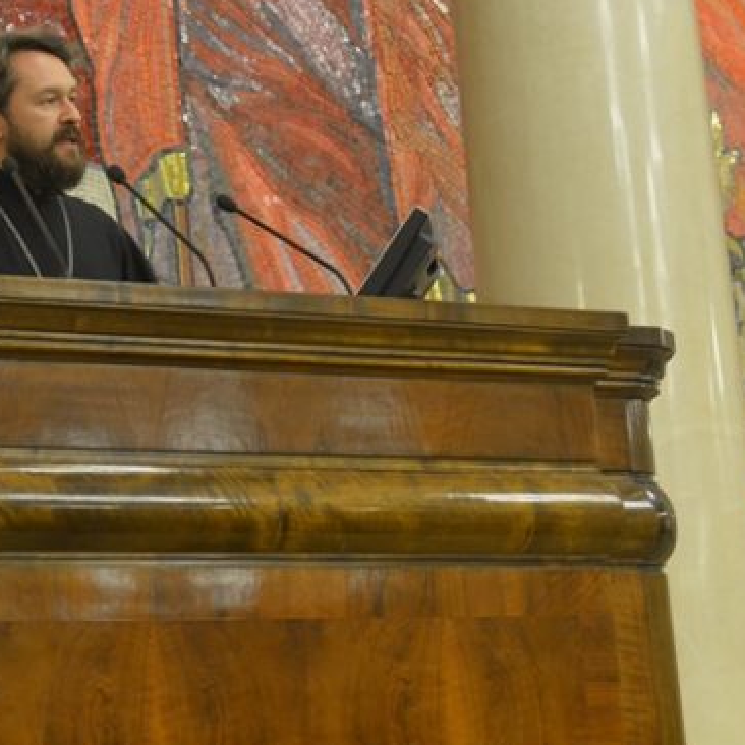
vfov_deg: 18.1
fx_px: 2313
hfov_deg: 17.7
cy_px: 135
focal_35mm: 95
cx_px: -47
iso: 1600
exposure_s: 1/30
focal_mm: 40
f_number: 5
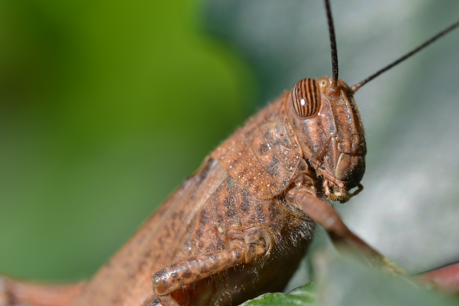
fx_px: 1625
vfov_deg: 10.8
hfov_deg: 16.1
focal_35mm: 128
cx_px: 230
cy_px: 153
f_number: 8
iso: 100
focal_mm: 85
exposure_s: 1/250
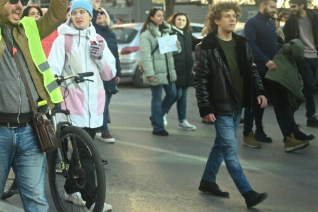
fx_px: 751
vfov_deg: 15.8
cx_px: 4
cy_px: -1
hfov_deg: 23.0
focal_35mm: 85
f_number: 2.2
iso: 400
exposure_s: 1/1600
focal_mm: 40
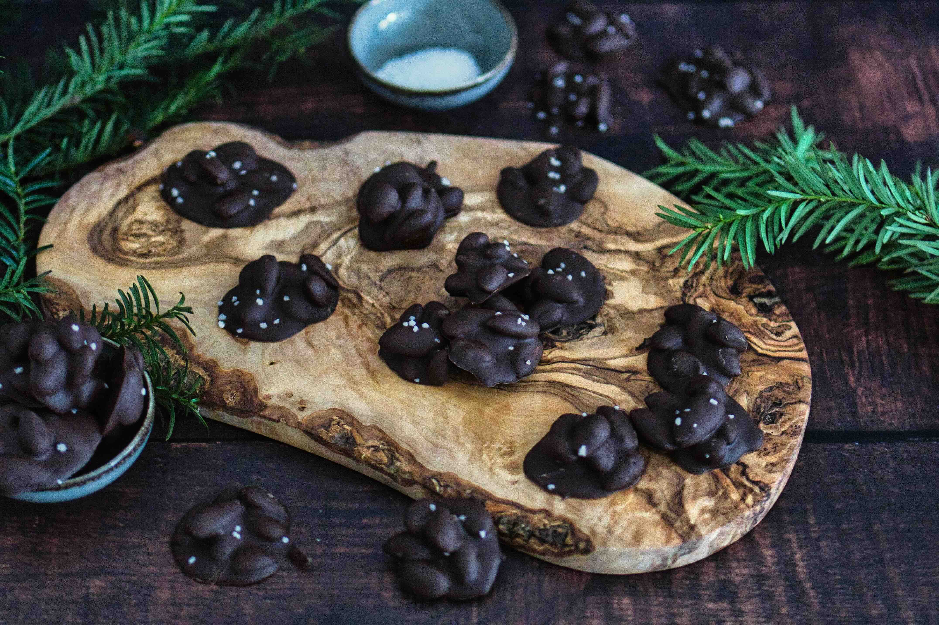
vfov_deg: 19.4
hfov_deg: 28.9
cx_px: 470
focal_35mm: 70
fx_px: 1825
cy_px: 312
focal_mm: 35
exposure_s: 1/50
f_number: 1.8
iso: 6400
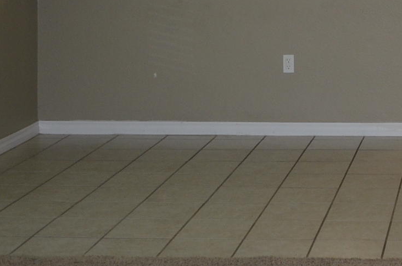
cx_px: 491
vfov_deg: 12.9
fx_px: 1126
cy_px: -118
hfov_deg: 19.0
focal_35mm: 101
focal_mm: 20
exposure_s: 1/125
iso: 400
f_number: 3.8
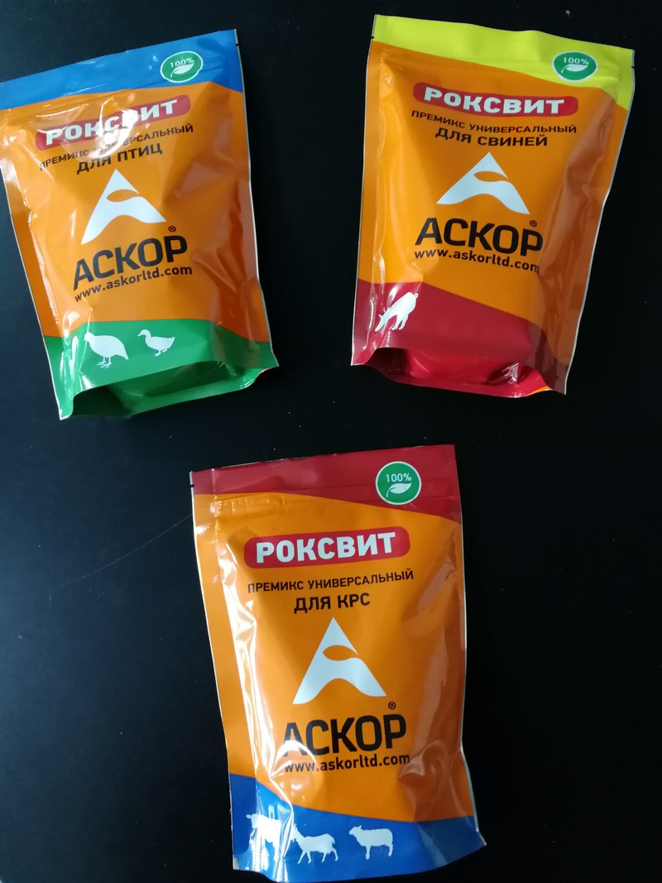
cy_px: 442
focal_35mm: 27
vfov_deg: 65.3
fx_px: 689
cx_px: 331
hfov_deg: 51.3
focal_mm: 3.95
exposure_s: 1/24
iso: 400
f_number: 2.2
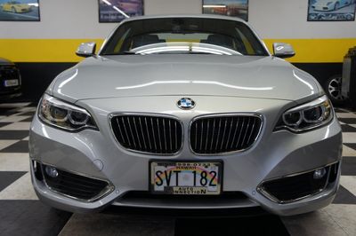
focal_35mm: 36
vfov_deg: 36.8
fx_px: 356
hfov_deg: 53.2
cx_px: 178
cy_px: 118
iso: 200
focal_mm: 24
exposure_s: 1/40
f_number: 4
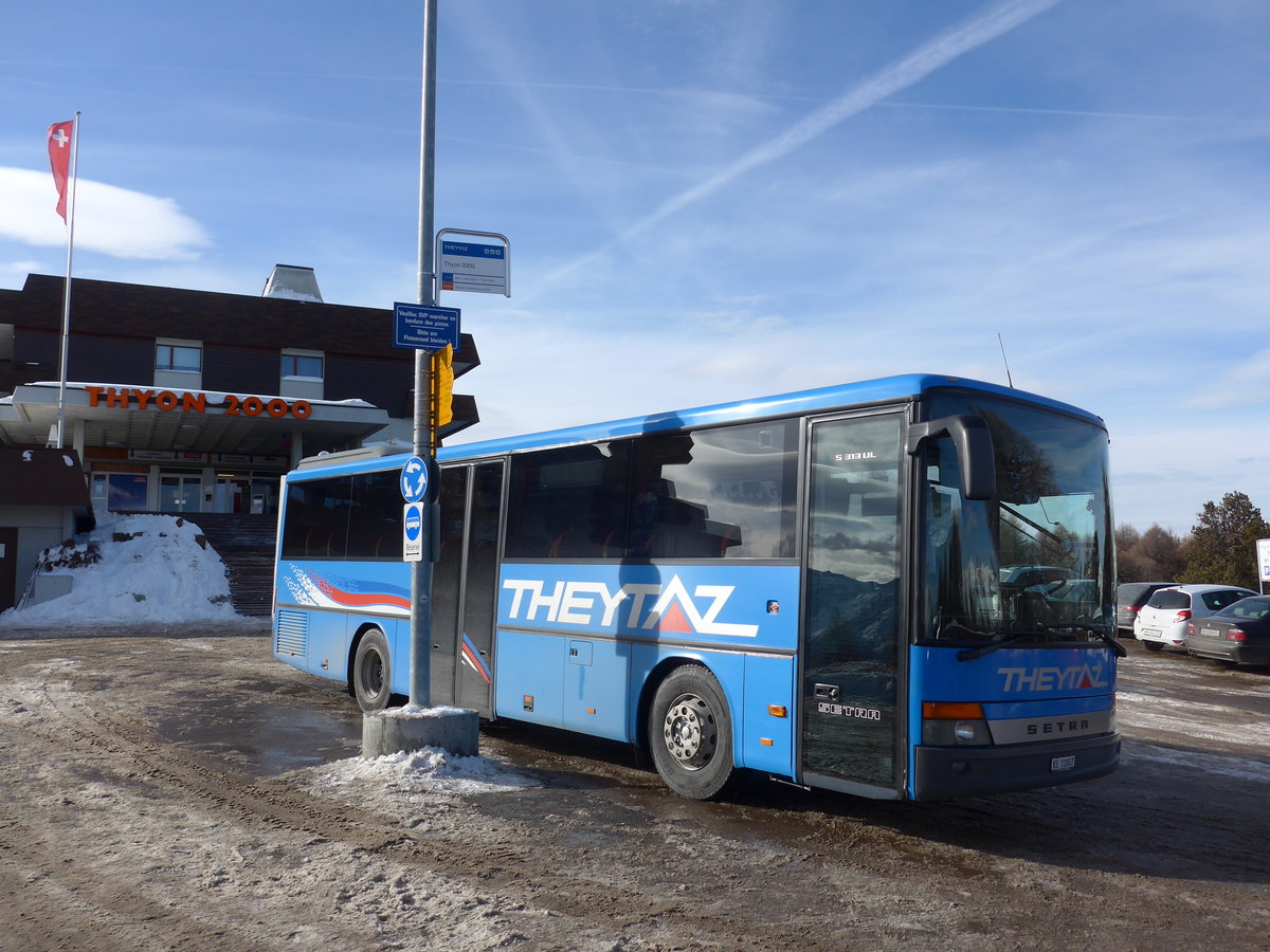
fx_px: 1064
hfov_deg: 61.7
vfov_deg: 48.2
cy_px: 476
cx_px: 635
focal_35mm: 29
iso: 80
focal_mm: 6
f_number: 2.8
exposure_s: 1/1600
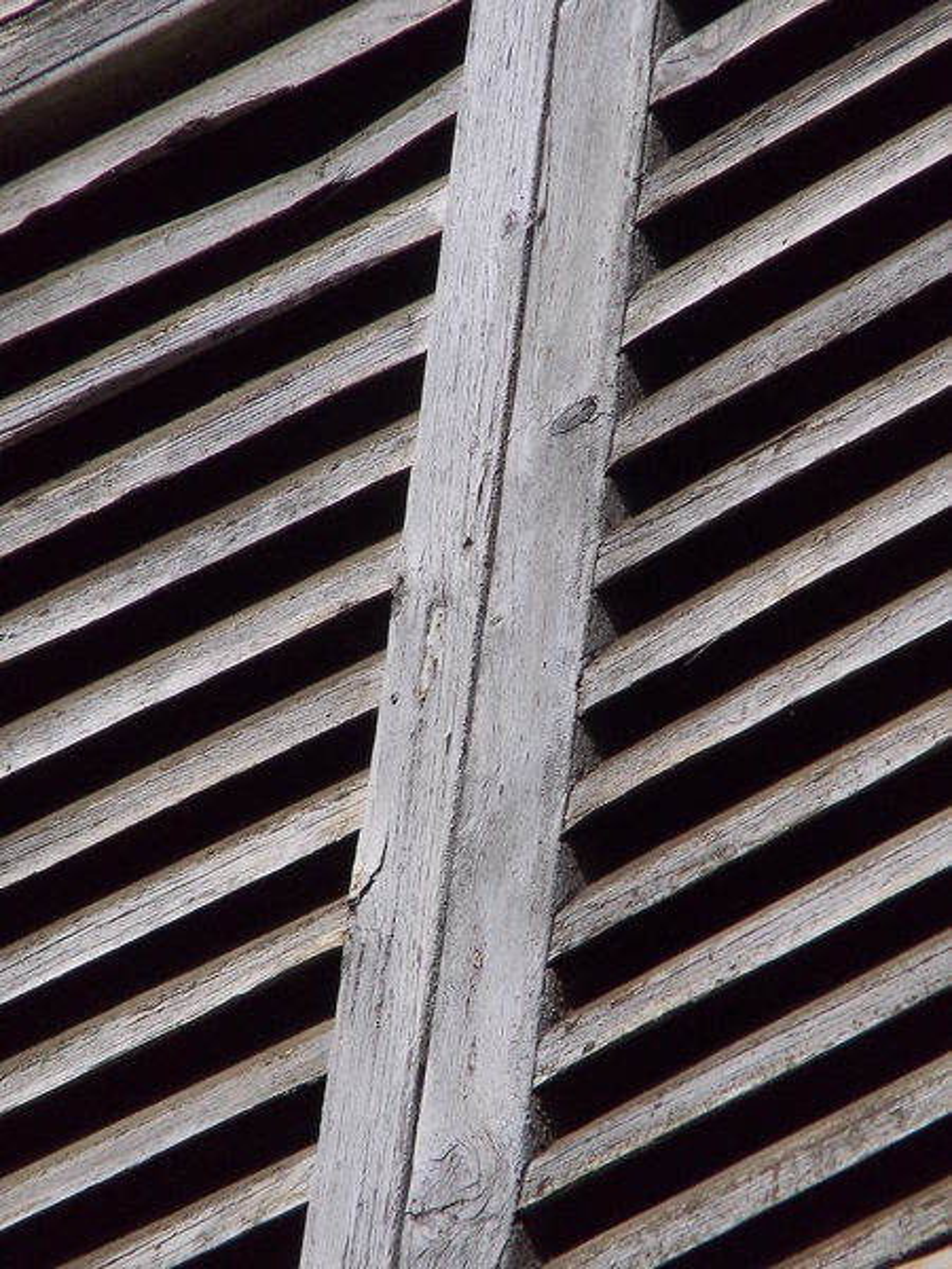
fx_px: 20535
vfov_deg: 3.5
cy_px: 634
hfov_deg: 2.7
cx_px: 476
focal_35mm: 560
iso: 200
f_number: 14.4
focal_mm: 100
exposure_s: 1/200
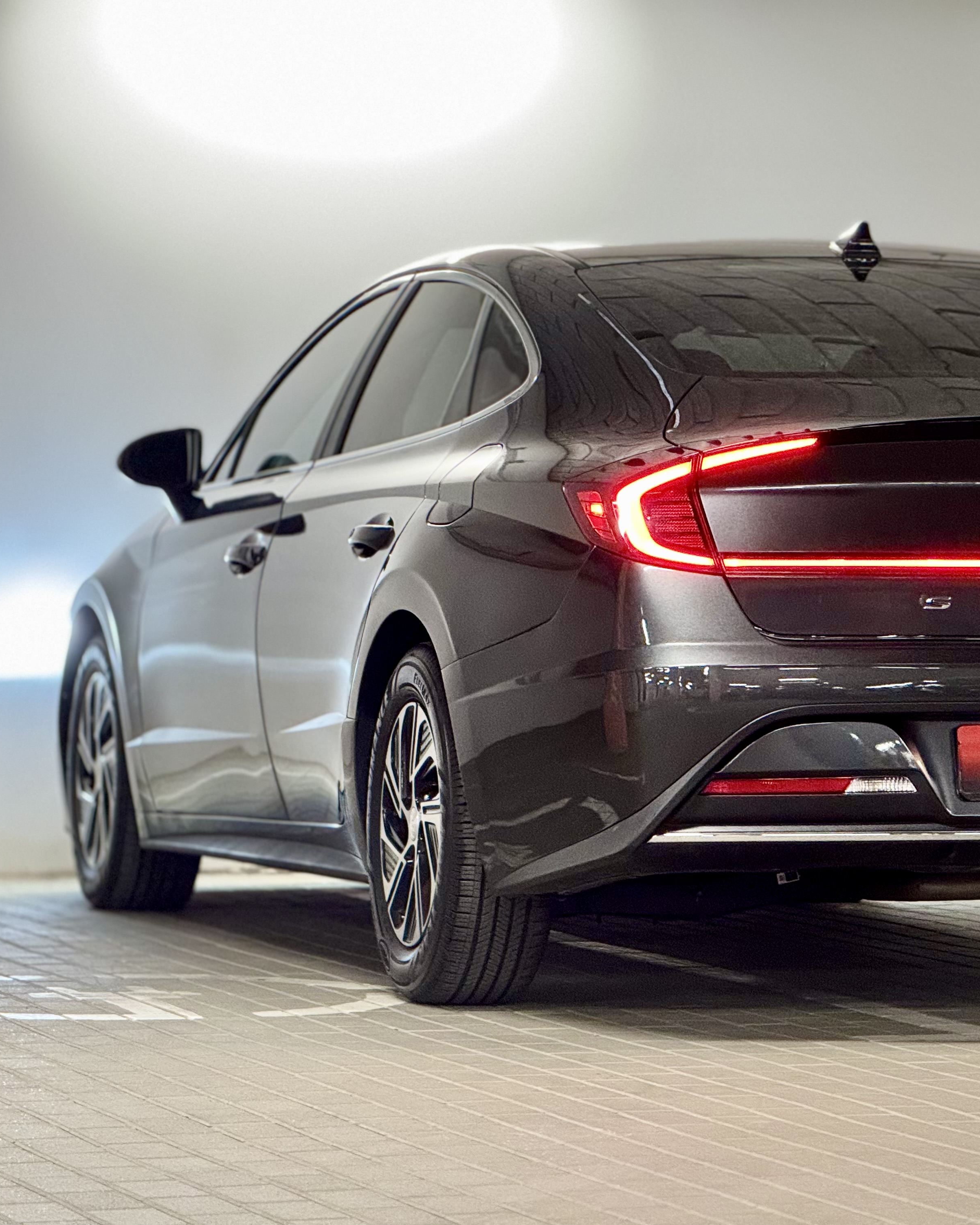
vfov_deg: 12.3
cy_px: 615
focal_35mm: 157
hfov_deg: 9.8
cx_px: 797
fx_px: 5693
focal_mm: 15.66
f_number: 2.8
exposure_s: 1/50
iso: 320
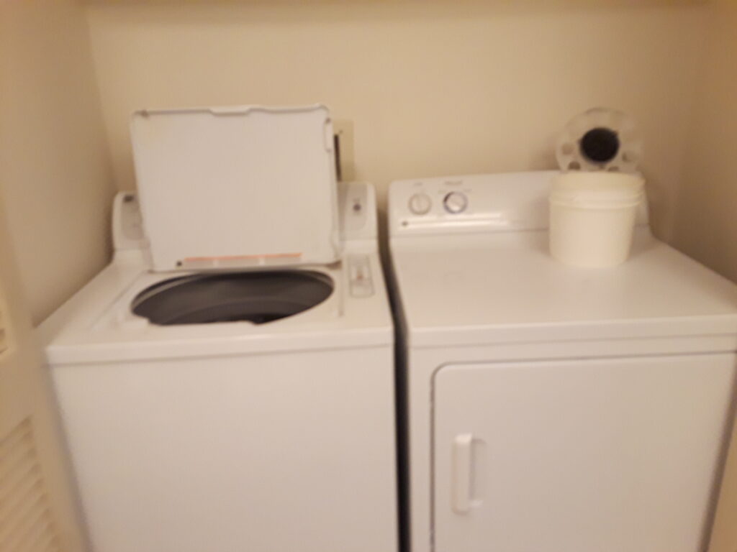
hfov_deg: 63.4
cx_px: 368
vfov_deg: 49.7
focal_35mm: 28
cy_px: 276
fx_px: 596
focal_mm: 2.9
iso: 160
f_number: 1.9
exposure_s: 1/15
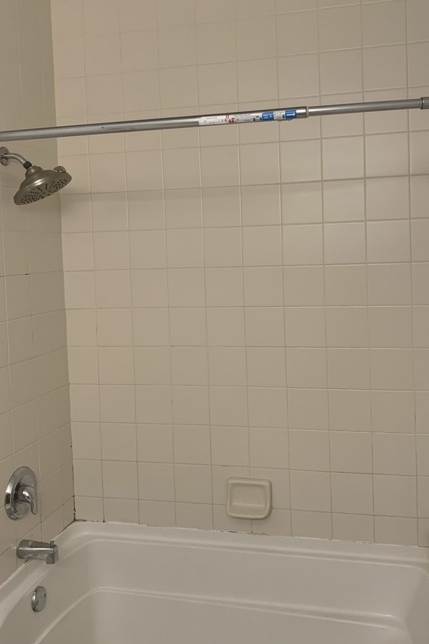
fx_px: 590
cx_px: 249
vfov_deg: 56.9
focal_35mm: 33
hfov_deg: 39.9
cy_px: 266
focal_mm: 4.25
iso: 125
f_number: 1.8
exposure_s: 1/60
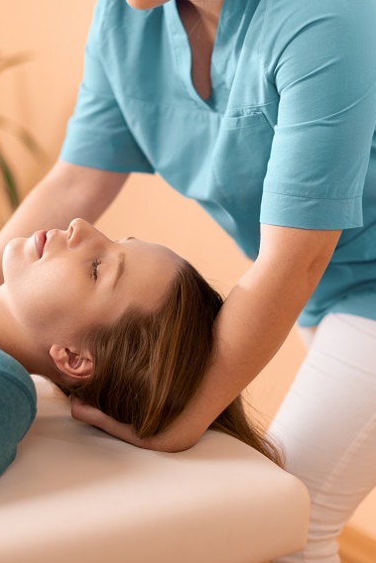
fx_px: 1252
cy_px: 270
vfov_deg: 25.4
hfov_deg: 17.0
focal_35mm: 80
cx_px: 140
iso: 40
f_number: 2
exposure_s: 1/160
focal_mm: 50
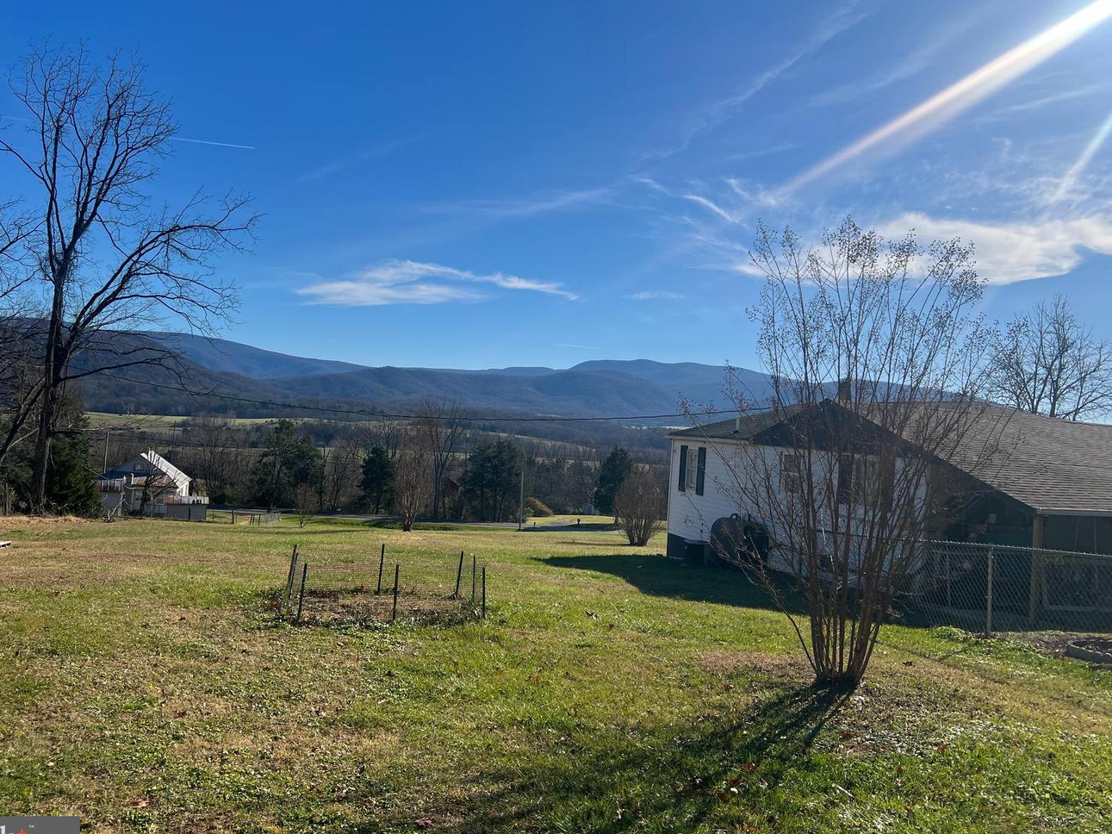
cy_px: 401
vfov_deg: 48.2
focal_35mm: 29
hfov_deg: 61.7
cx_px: 549
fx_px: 932
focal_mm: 5.7
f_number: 1.5
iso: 50
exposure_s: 1/6579
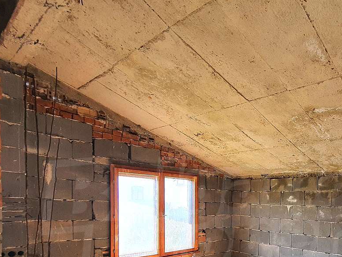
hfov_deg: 64.9
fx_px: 247
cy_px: 217
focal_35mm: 25
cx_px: 260
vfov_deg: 50.4
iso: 64
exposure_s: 1/50
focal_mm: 1.8
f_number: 2.2
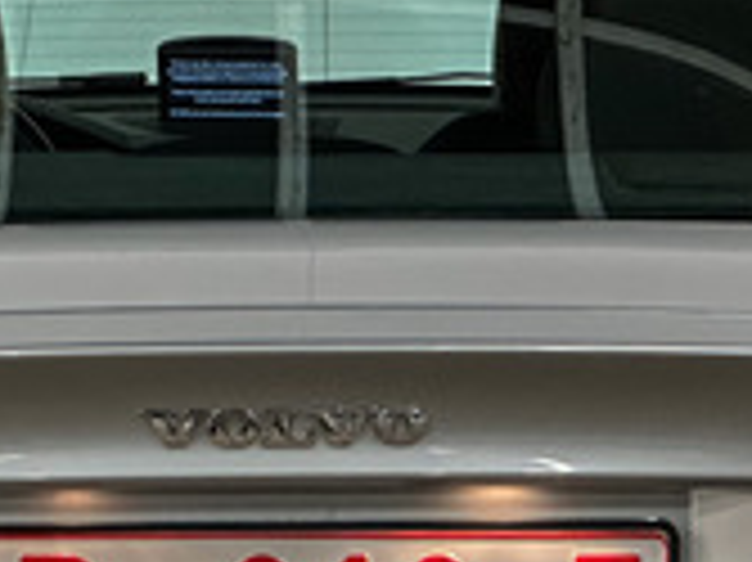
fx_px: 6013
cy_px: 558
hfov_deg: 7.2
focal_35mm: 277
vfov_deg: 5.3
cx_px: 252
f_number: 2.8
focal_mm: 9
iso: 400
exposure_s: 1/50
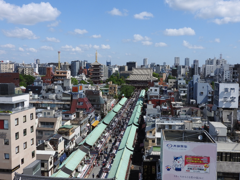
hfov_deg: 46.8
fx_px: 277
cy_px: 90
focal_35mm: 40
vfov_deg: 36.0
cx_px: 120
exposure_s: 1/1600
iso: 100
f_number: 3.8
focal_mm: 7.2
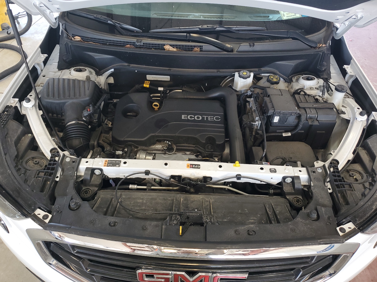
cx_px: 188
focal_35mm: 26
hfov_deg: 67.3
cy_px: 141
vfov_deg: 53.1
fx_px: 283
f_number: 1.5
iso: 68
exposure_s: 1/60.2
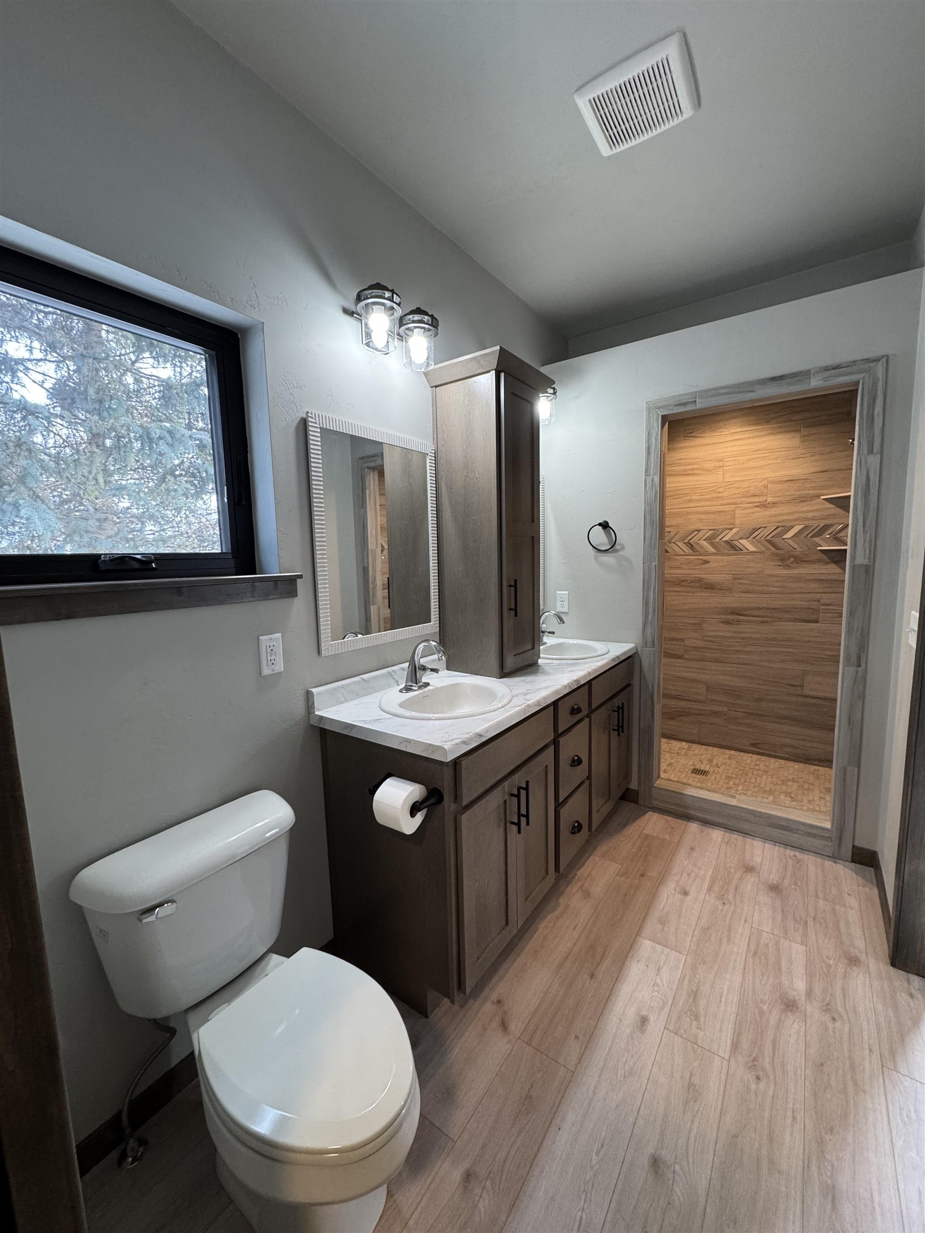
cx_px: 462
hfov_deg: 85.7
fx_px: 499
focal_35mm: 14
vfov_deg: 102.1
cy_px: 616
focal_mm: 2.22
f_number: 2.2
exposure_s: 1/120
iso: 200
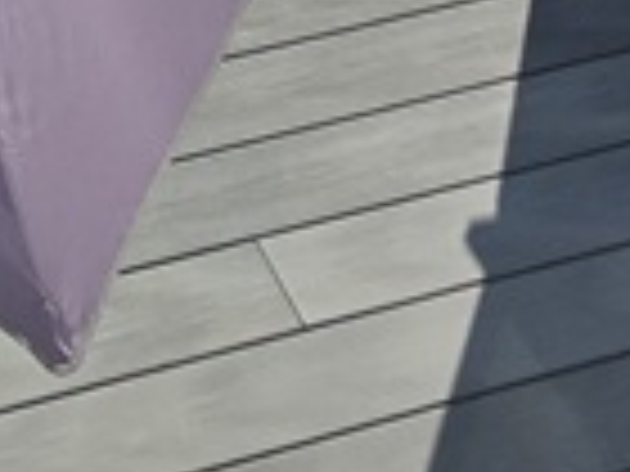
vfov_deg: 9.5
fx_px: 1729
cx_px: -724
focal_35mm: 95
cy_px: -1164
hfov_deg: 15.3
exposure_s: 1/2463
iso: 40
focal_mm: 2.2
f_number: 1.9
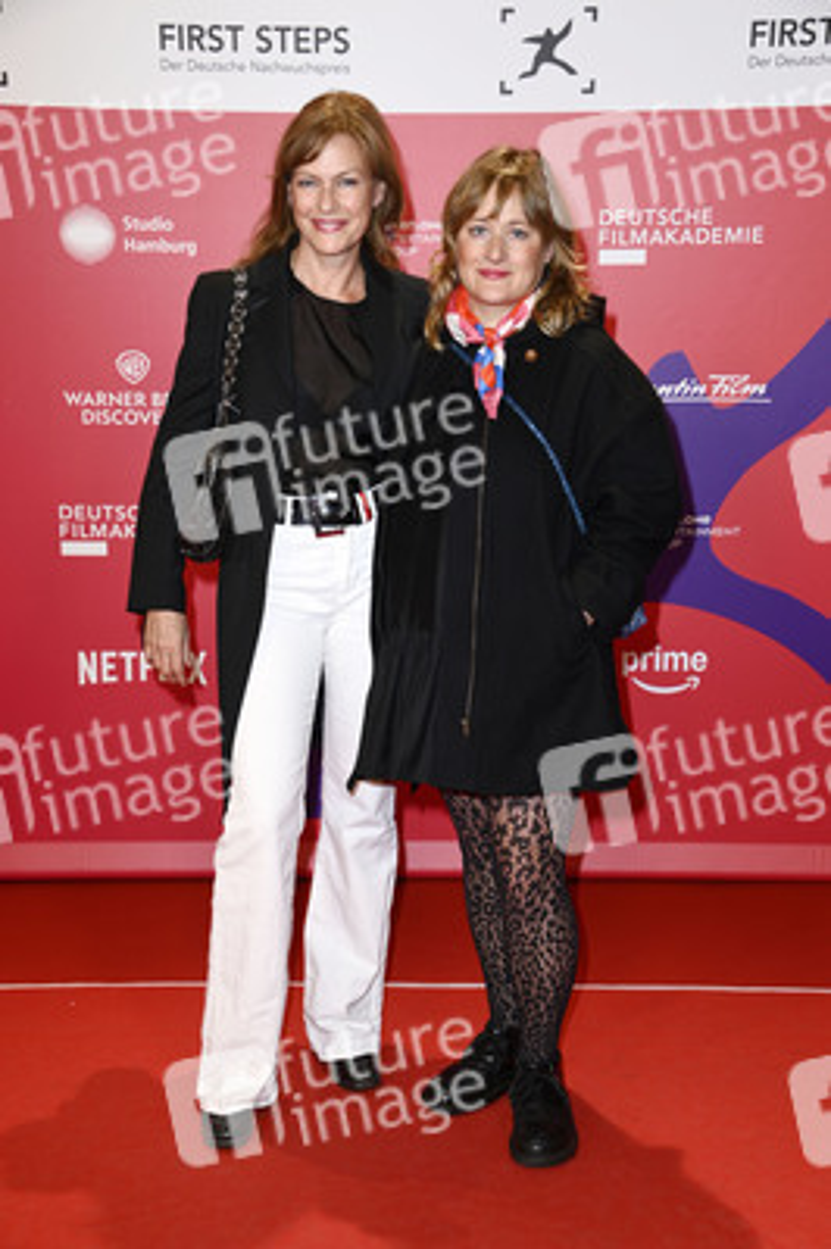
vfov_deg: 34.5
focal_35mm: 58
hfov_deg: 23.3
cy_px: 624
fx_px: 2012
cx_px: 416
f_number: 5.6
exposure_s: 1/250
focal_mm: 58
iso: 640
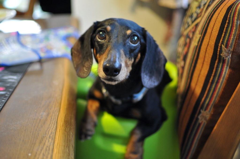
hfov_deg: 37.9
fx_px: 350
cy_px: 80
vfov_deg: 25.7
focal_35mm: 52
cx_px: 120
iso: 250
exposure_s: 1/20
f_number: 1.8
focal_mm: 35
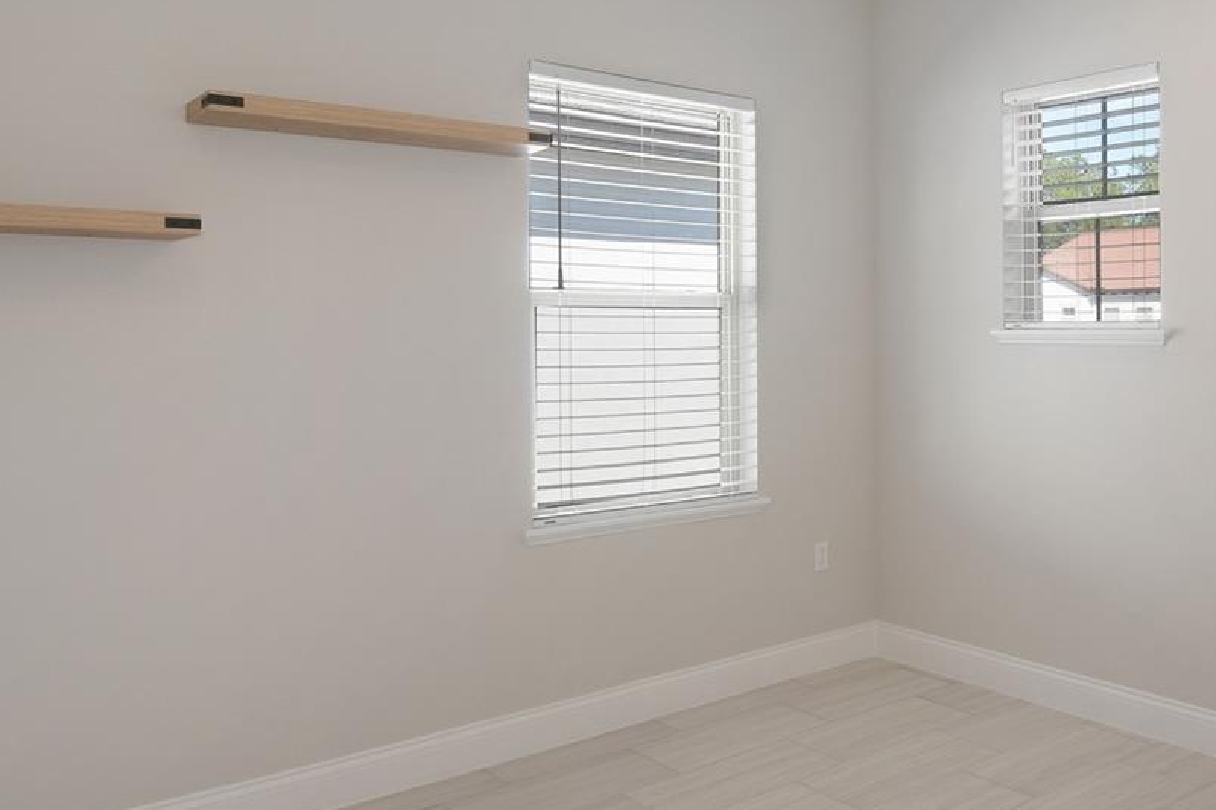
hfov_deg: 58.5
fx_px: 1013
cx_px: 923
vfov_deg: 43.3
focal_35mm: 30
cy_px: 315
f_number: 9
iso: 100
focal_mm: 10
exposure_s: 1/40
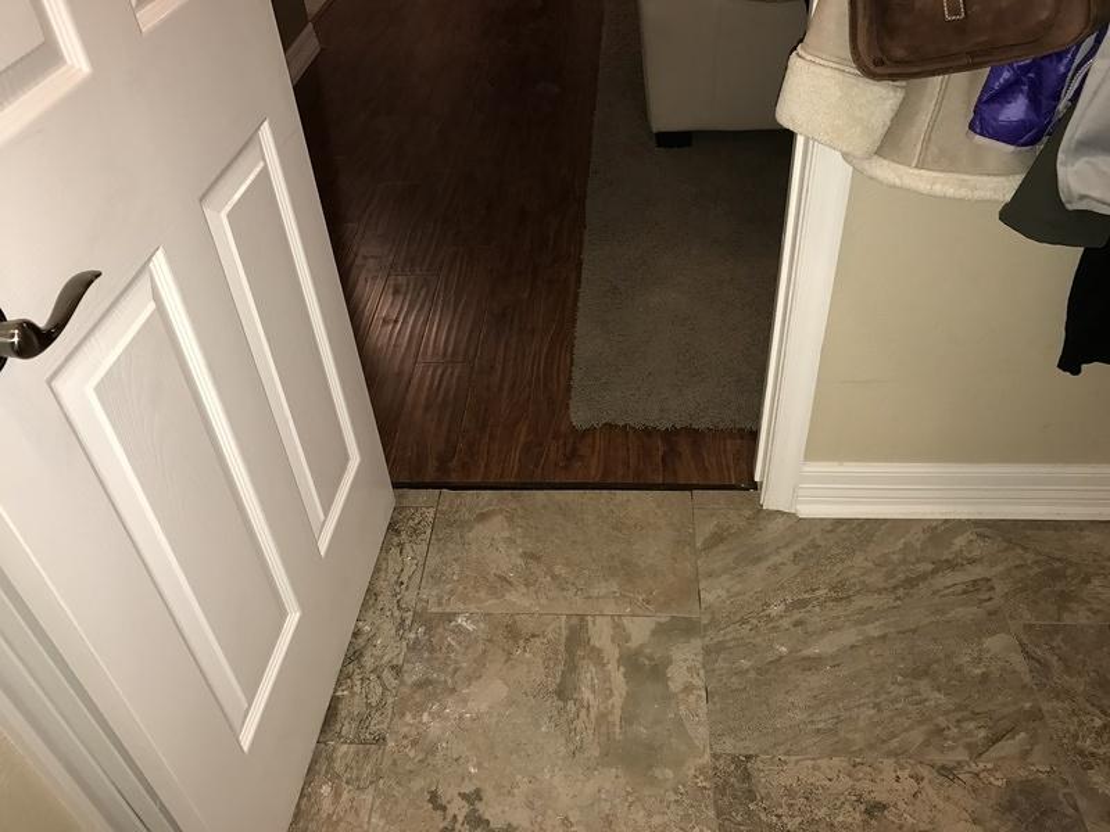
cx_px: 555
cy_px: 416
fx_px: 898
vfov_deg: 49.7
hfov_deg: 63.4
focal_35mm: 28
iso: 50
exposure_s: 1/17
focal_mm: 3.99
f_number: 1.8
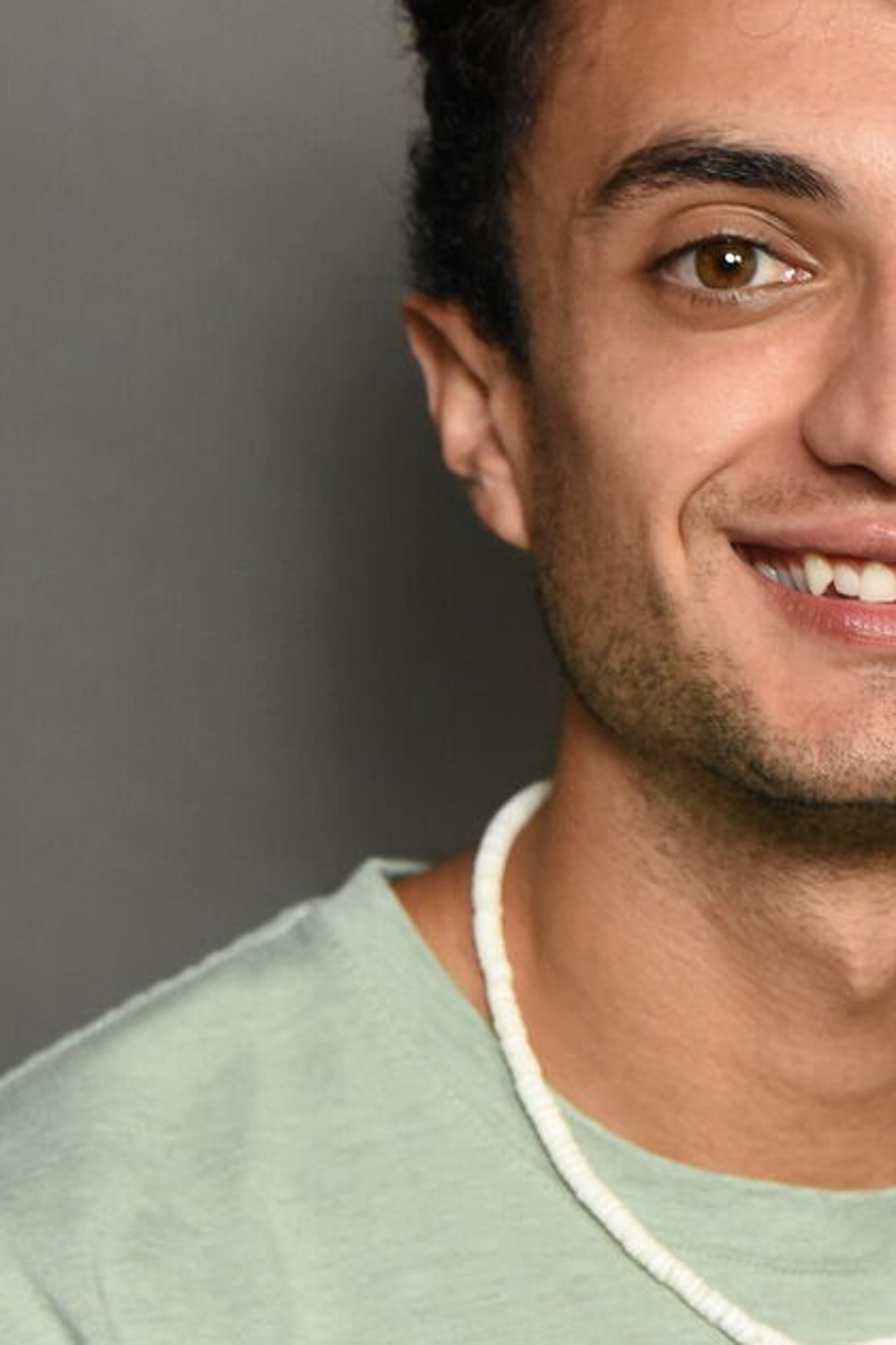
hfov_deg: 5.3
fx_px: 9669
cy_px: 986
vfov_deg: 7.9
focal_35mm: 259
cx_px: 842
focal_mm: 102
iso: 3200
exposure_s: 1/250
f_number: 4
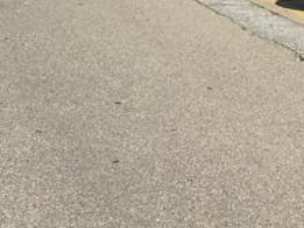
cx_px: 87
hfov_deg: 14.8
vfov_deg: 10.5
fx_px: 1167
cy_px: -177
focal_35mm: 133
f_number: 2.2
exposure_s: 1/1832
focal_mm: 4.15
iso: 25
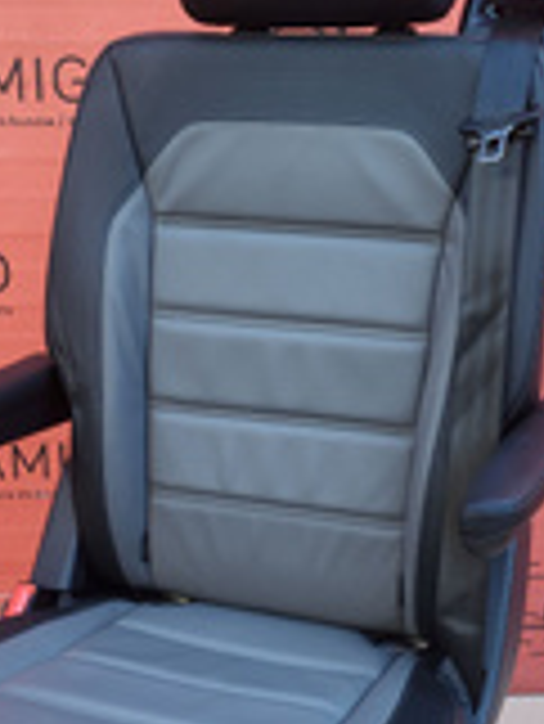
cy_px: 508
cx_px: 247
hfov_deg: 25.3
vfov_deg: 32.8
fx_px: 1214
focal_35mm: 58
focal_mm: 5.4
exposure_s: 1/105
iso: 40
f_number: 1.8
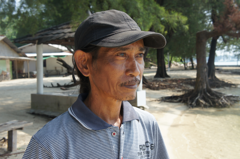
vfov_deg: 28.9
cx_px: 120
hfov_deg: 42.4
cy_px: 80
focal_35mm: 46
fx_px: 310
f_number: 8
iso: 200
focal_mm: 31
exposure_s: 1/200
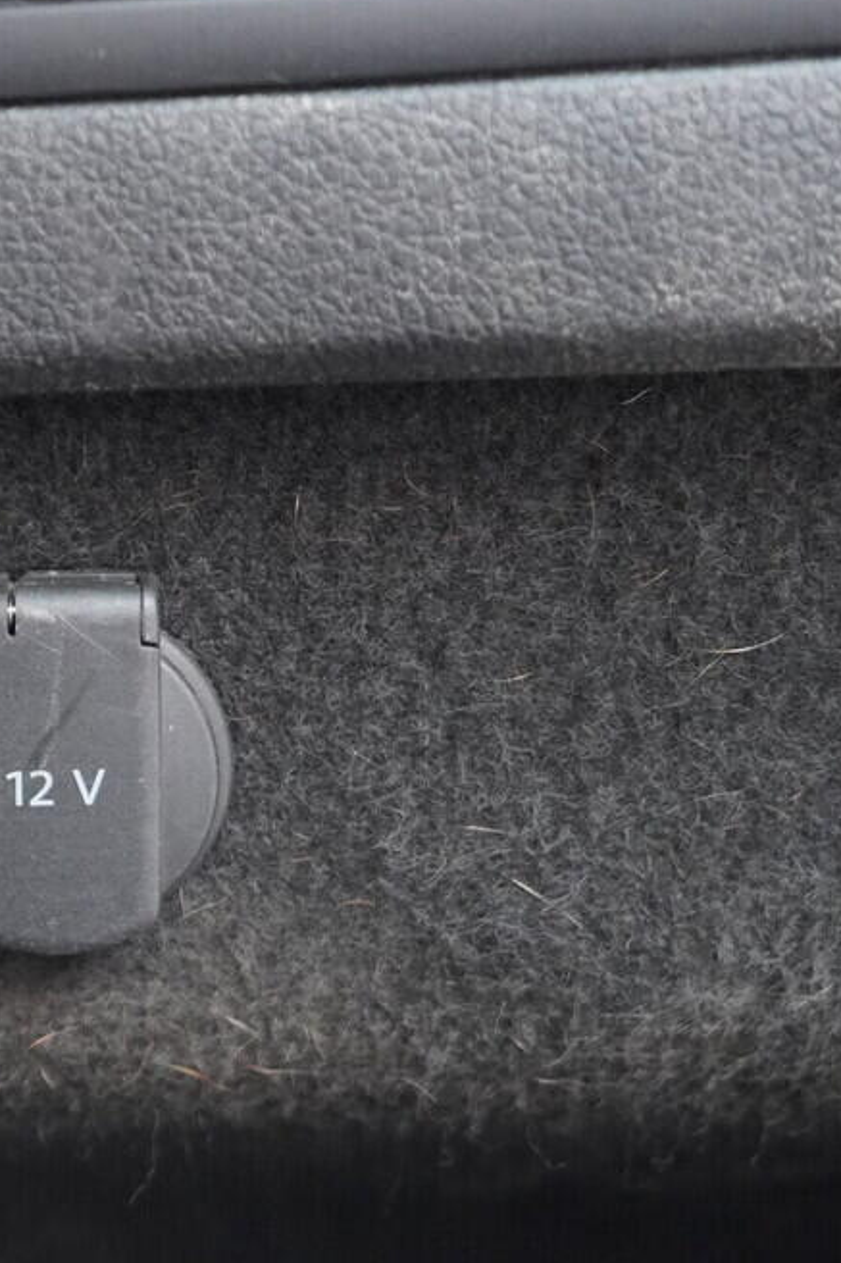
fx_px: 2770
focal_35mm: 79
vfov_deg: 25.6
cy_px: 818
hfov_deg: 16.6
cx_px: -154
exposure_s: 1/40
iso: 2500
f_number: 2.8
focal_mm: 24
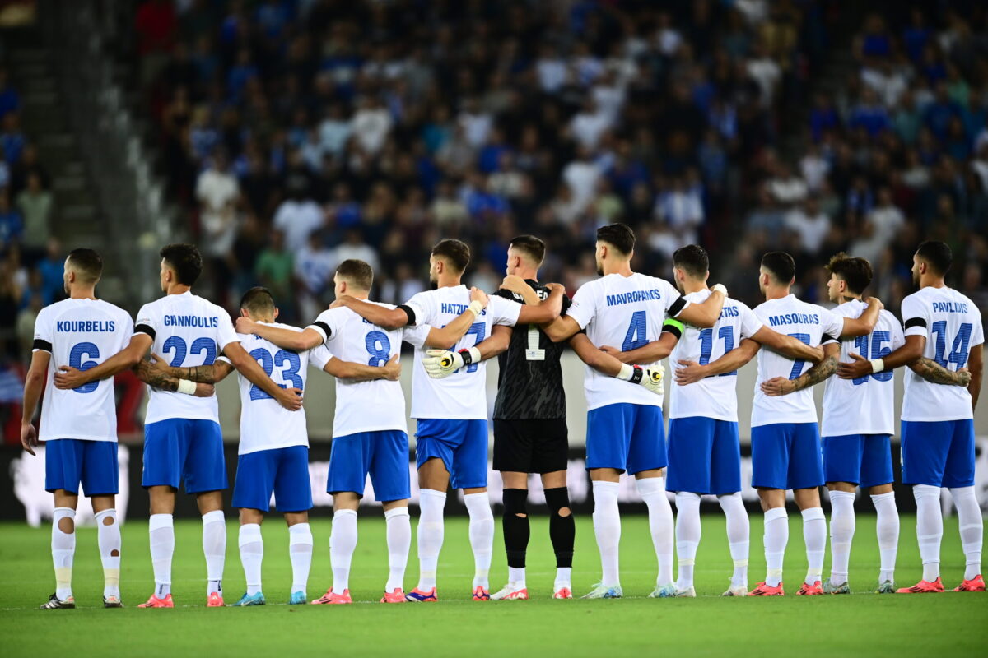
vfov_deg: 3.4
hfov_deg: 5.2
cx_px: 494
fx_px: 10977
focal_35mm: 400
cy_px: 329
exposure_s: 1/1250
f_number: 2.8
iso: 4000
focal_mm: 400
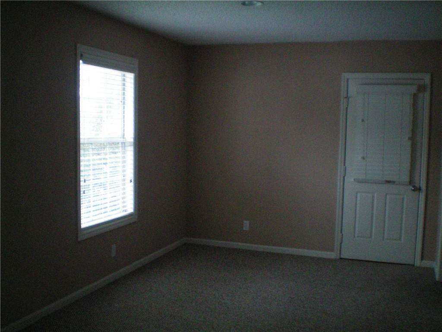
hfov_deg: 49.0
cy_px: 166
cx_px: 221
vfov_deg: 37.7
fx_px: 485
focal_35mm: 38
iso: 400
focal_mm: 6.3
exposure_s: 1/60
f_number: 3.1
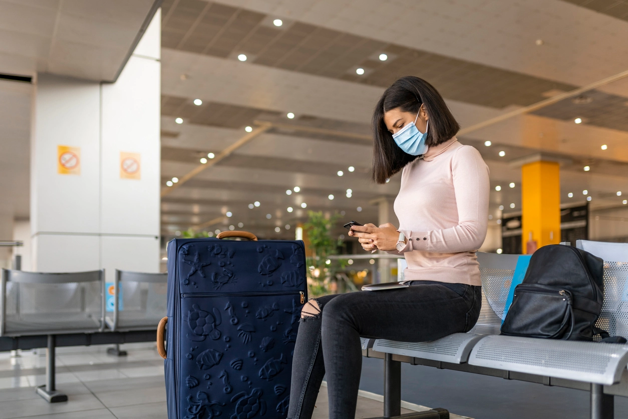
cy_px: 210
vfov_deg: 37.9
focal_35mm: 35
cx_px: 314
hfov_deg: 54.4
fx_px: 611
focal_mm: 35
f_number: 1.8
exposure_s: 1/100
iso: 100
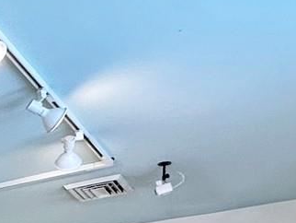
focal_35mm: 89
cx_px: -328
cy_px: 405
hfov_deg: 16.0
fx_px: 762
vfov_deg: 14.5
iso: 100
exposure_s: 1/120
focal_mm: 2.22
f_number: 2.2
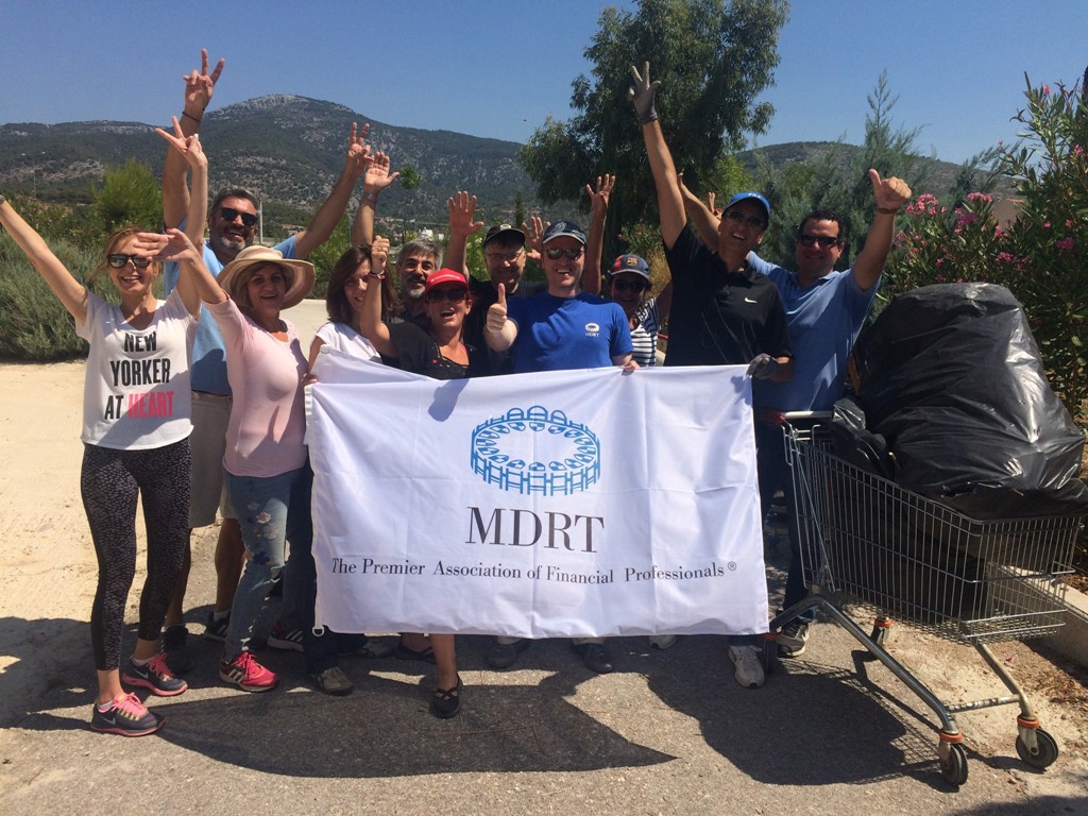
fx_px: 911
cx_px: 544
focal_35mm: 29
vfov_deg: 48.2
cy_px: 408
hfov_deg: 61.7
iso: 32
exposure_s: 1/3731
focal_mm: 4.15
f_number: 2.2
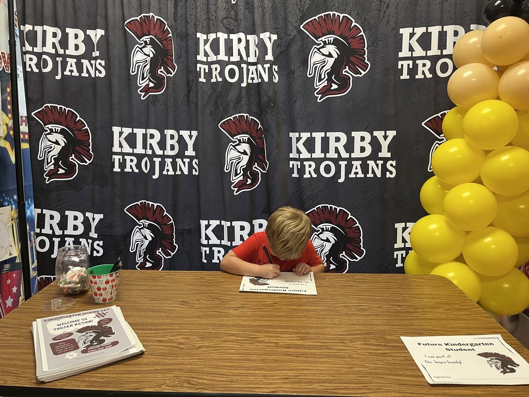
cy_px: 198
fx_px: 397
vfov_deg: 53.1
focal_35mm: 26
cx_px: 264
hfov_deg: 67.3
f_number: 1.6
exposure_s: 1/60
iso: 160
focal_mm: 5.1
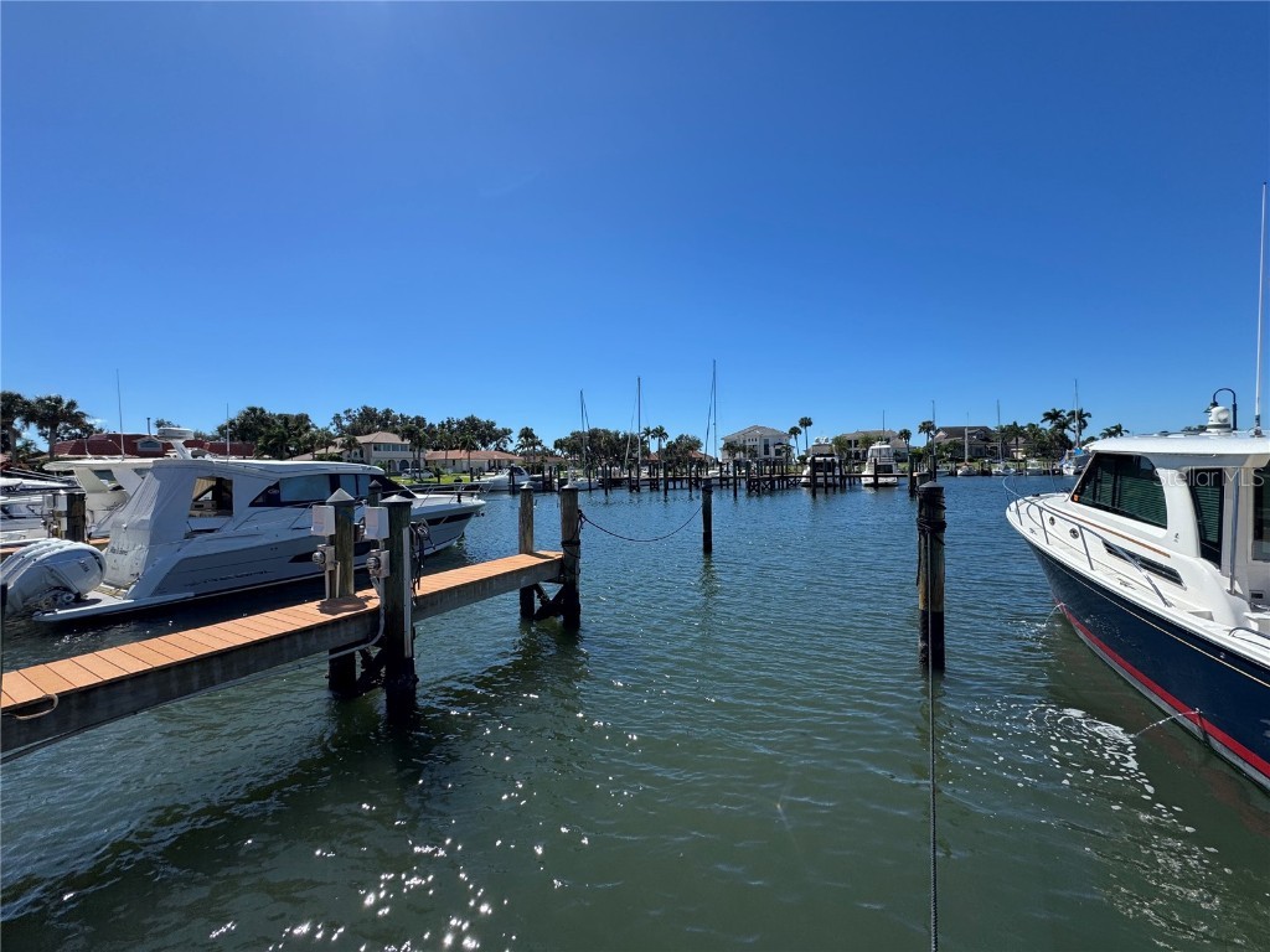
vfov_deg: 85.7
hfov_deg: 102.1
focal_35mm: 14
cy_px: 476
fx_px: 514
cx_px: 635
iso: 50
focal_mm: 2.22
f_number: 2.2
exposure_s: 1/2146
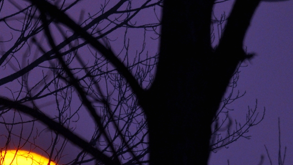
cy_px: 205
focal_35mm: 1901
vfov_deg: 0.6
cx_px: 7
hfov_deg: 1.1
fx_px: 14772
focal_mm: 500
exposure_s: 1/1250
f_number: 9
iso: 200
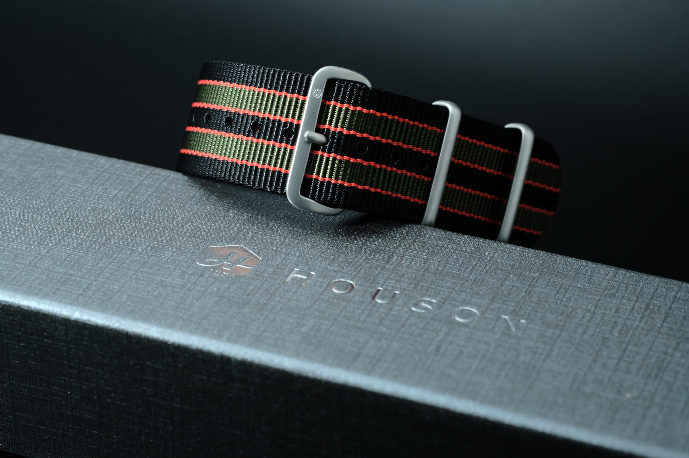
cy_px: 229
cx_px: 344
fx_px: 1721
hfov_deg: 22.6
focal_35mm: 90
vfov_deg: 15.2
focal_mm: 60
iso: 800
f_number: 8
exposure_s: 1/90
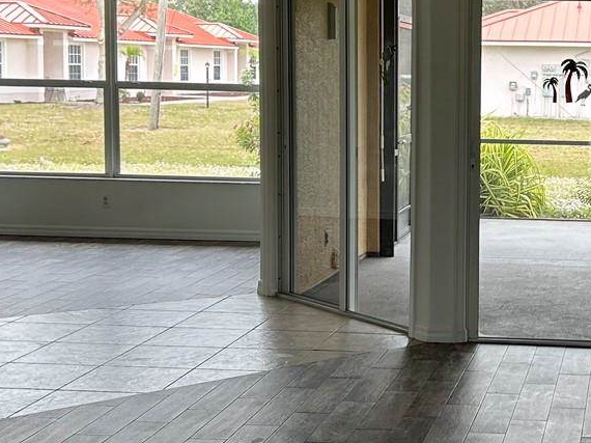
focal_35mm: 73
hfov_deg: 25.7
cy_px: 187
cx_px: 553
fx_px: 1246
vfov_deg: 20.1
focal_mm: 5.7
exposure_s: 1/121
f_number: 1.5
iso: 40
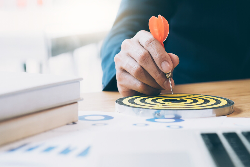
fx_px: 625
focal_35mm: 90
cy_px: 84
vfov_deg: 15.2
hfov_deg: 22.6
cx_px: 125
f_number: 3.6
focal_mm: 60
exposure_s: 1/180
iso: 400
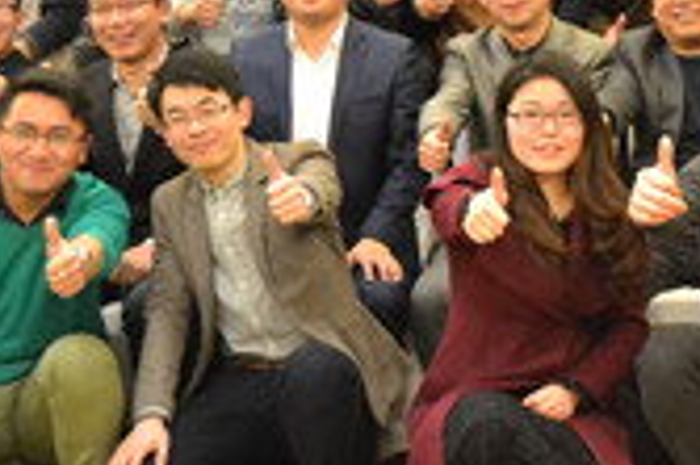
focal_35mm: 97
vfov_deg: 14.0
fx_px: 1884
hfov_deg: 20.1
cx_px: 763
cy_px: 96
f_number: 3.5
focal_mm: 18
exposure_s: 1/50
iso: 3200
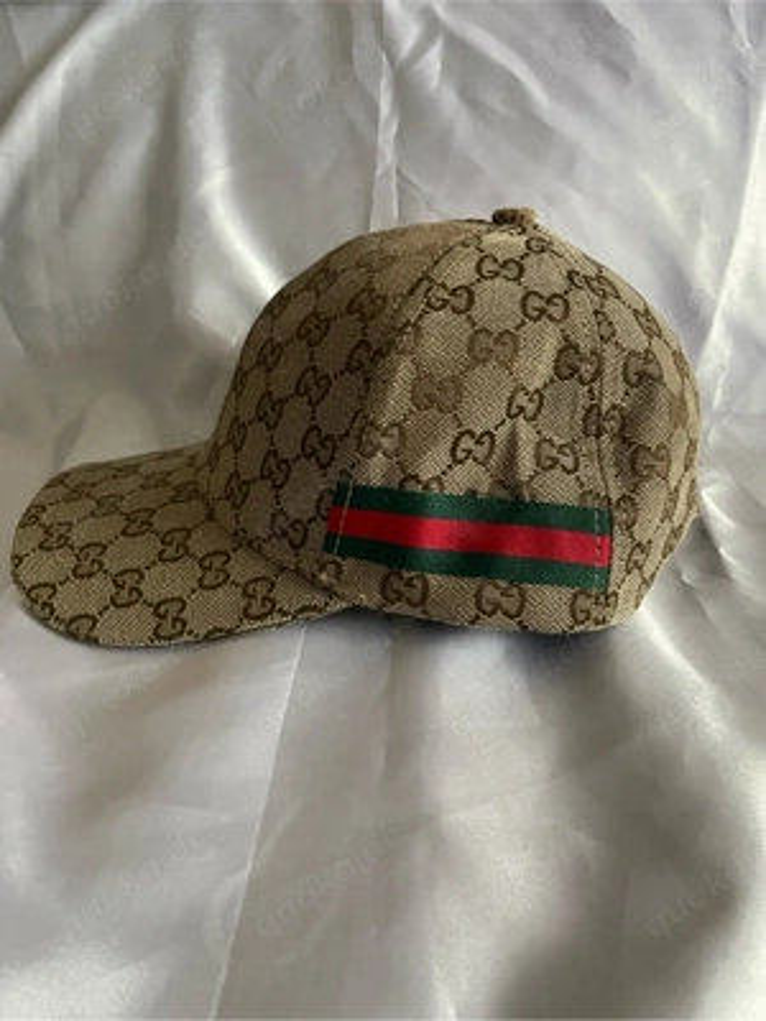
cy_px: 510
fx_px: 767
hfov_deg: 53.1
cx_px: 383
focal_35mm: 26
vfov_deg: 67.3
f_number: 1.6
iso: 500
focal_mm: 4.2
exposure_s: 1/60
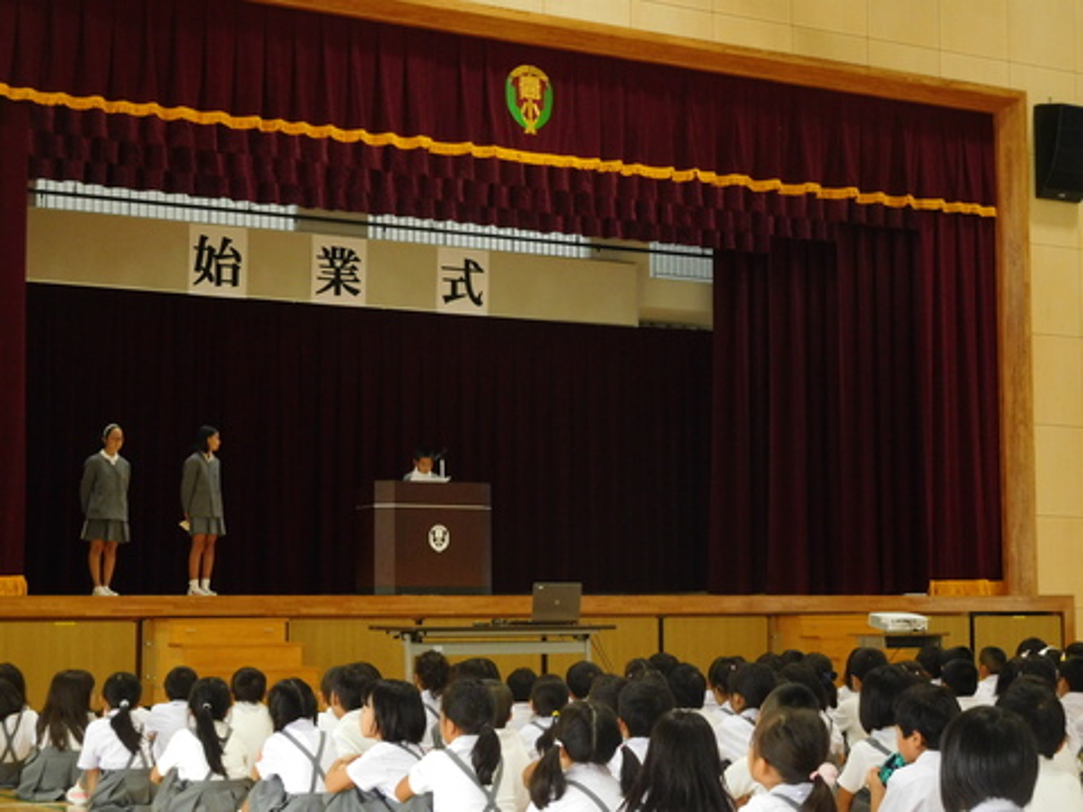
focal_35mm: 70
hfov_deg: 27.8
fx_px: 2190
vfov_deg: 21.0
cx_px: 542
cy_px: 406
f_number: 4.5
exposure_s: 1/60
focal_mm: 12.5
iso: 640
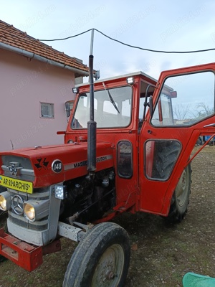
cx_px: 108
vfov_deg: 71.6
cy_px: 144
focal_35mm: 24
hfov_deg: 56.8
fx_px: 199
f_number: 1.7
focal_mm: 5.31
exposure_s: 1/203
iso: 50
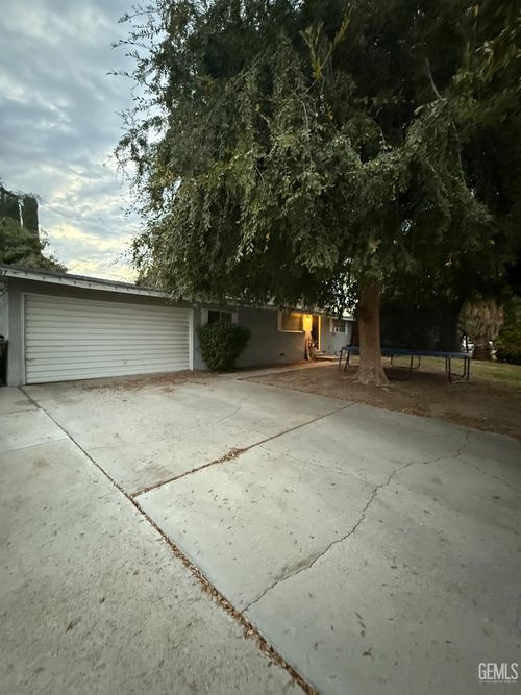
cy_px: 348
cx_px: 260
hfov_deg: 85.7
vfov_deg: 102.1
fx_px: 281
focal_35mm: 14
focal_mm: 2.22
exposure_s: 1/38
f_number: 2.2
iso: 1600
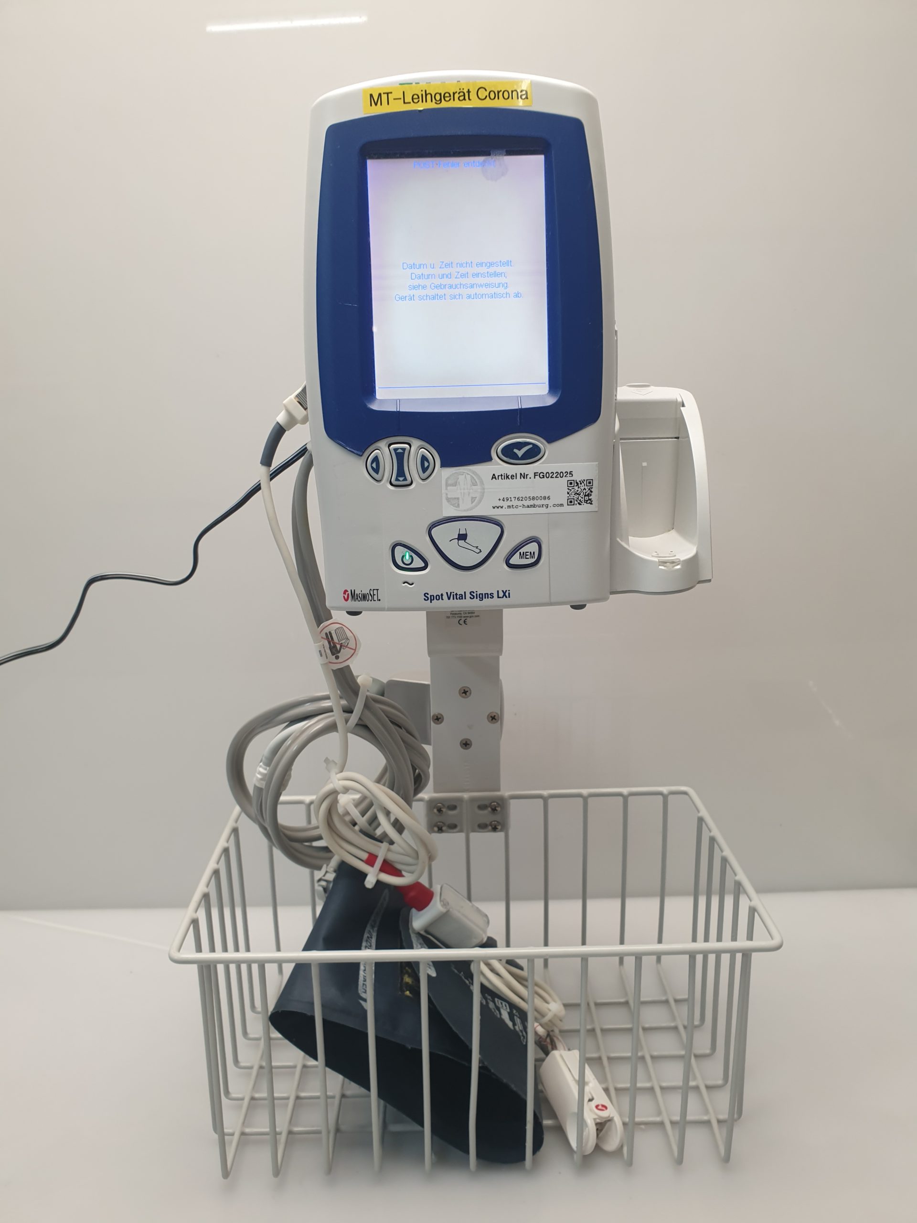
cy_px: 612
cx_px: 458
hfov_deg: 53.1
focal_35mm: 26
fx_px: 918
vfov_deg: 67.3
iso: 64
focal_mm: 4.3
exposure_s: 1/50
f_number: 2.4
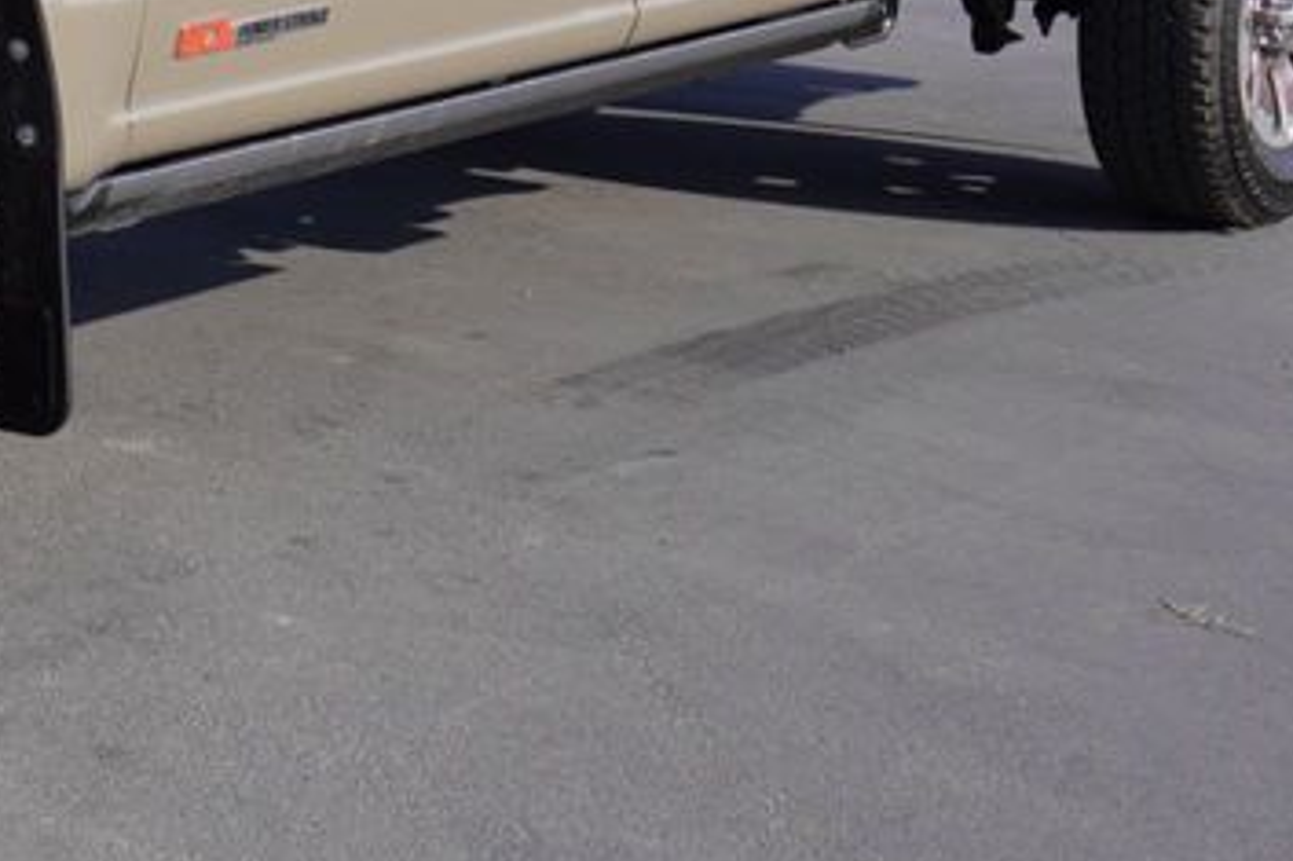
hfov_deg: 16.1
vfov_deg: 11.1
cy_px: -73
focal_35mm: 122
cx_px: -260
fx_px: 4380
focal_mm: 28
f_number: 9
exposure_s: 1/125
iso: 100
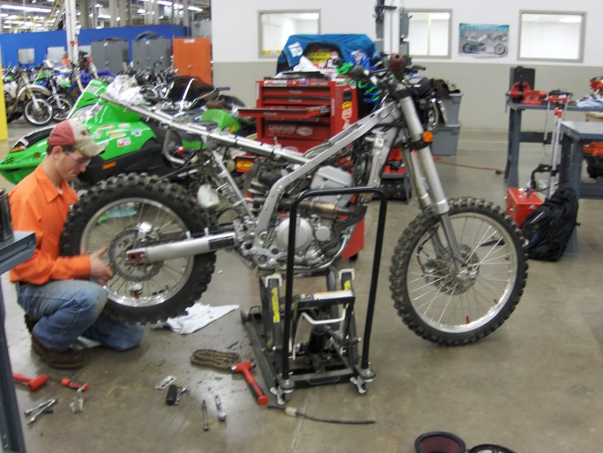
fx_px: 610
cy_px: 226
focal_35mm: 35
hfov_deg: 52.6
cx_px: 302
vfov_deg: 40.7
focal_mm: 7.5
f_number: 2.8
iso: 200
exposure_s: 1/12.7
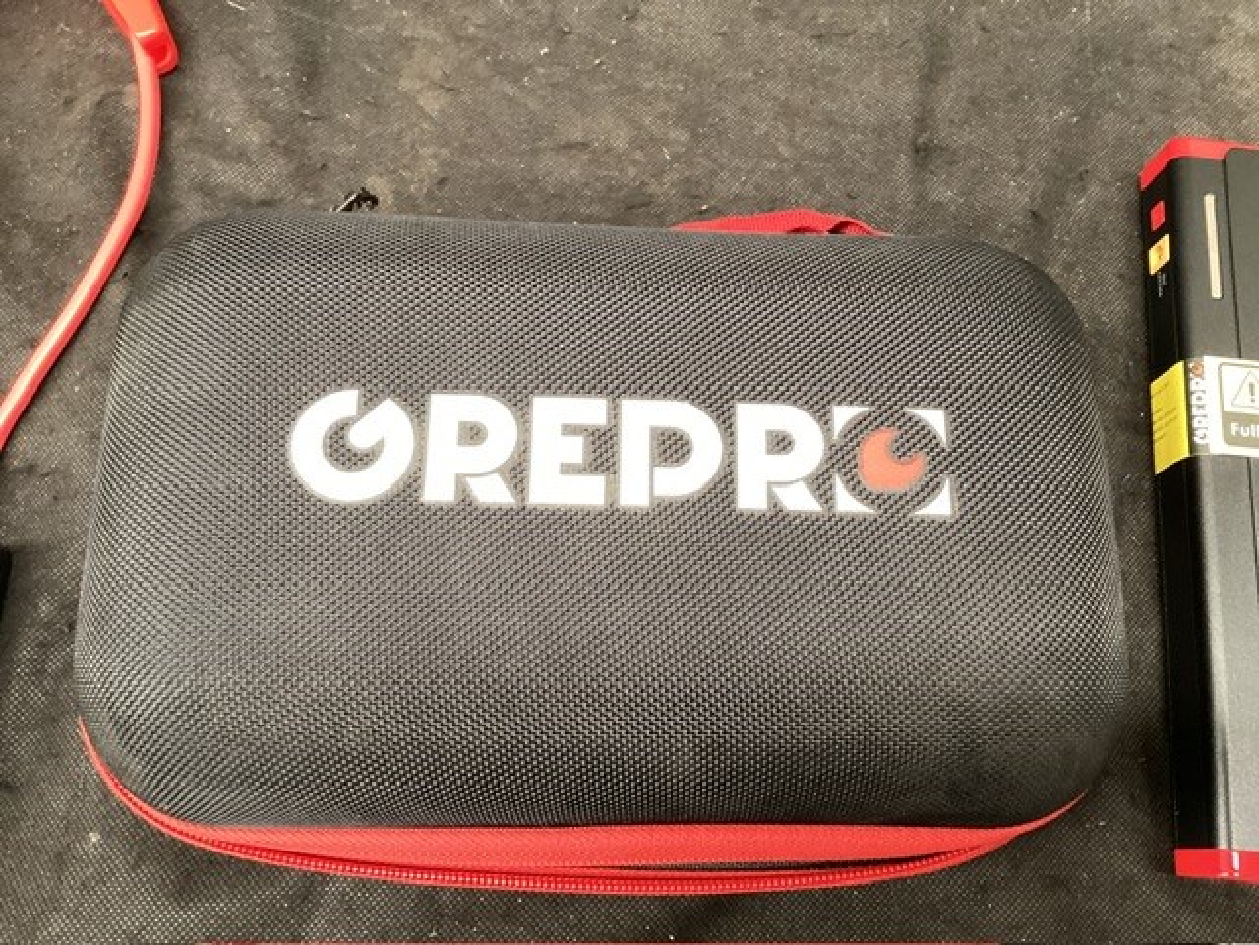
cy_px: 472
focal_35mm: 31
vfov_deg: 45.4
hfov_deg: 58.4
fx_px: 1127
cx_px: 630
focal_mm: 3.3
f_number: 2.4
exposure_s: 1/40
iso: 250
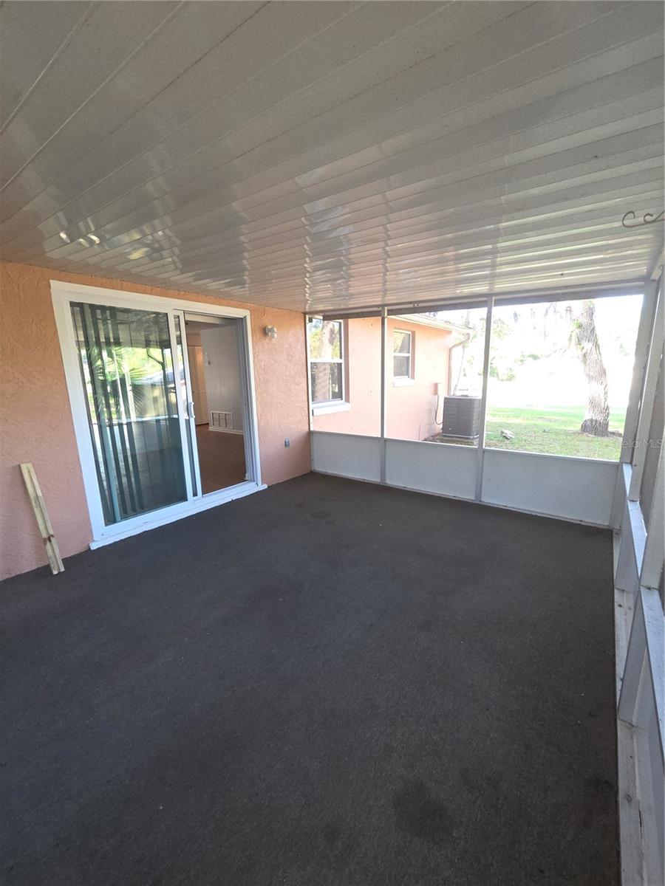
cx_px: 332
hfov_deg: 89.9
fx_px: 333
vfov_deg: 106.2
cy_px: 443
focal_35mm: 13
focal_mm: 2.2
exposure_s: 1/60
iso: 160
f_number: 2.2
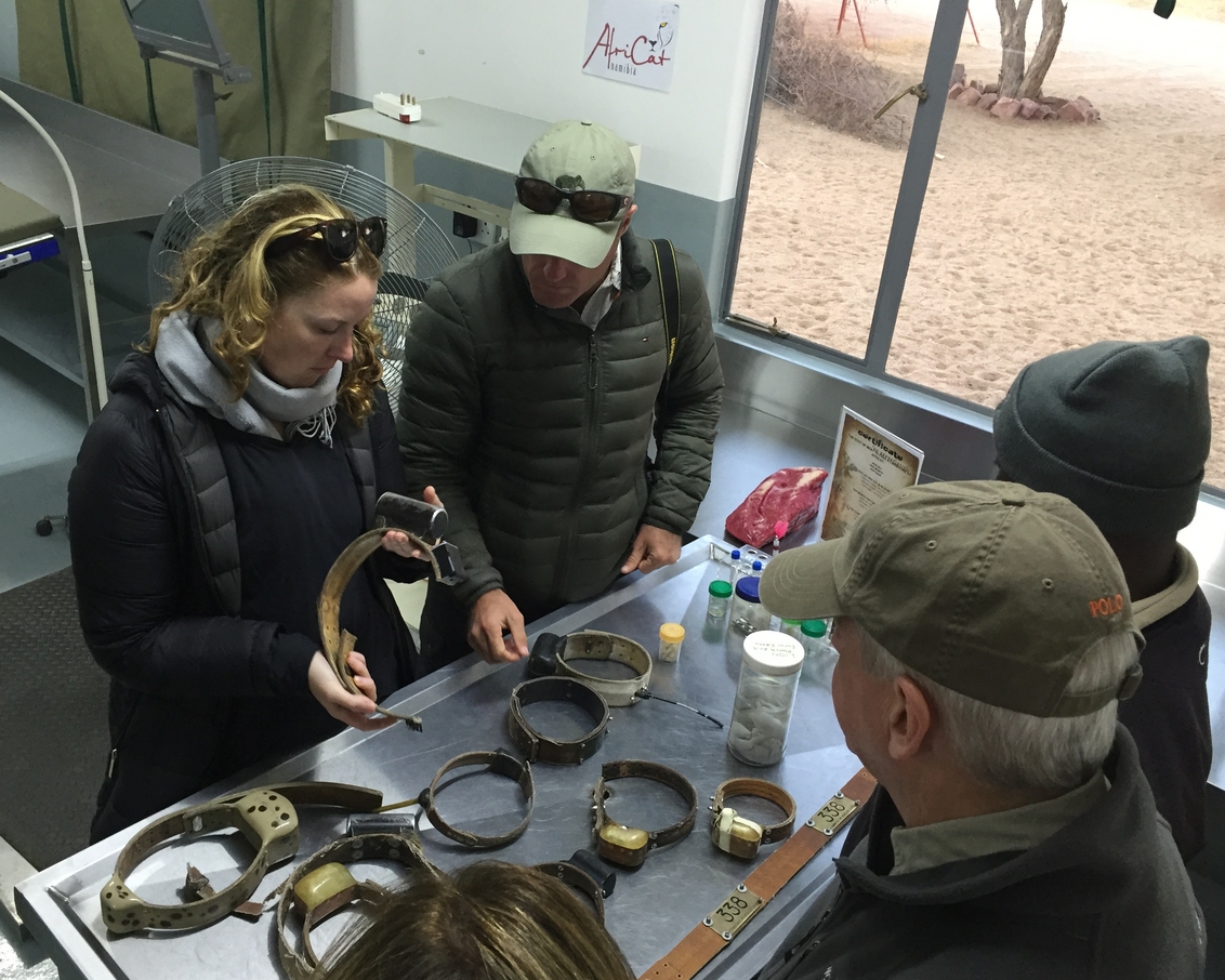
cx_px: 546
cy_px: 512
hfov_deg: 55.5
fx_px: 1160
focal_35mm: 32
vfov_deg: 45.8
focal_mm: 4.15
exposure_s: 1/33
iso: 160
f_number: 2.2
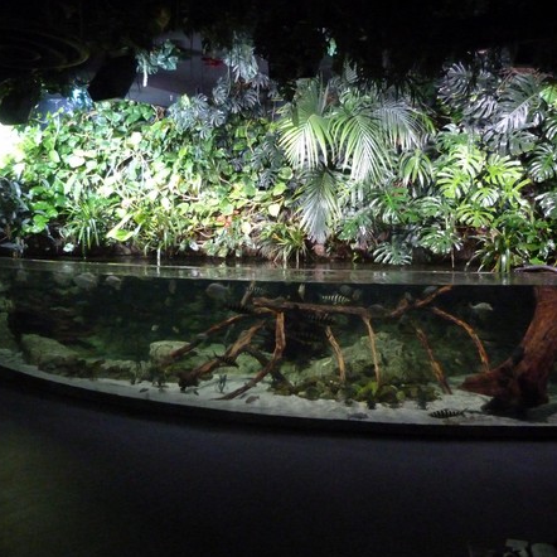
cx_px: 306
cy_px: 281
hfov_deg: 53.9
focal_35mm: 30
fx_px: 546
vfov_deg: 54.0
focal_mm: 4.5
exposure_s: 1/40
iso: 800
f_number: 2.8
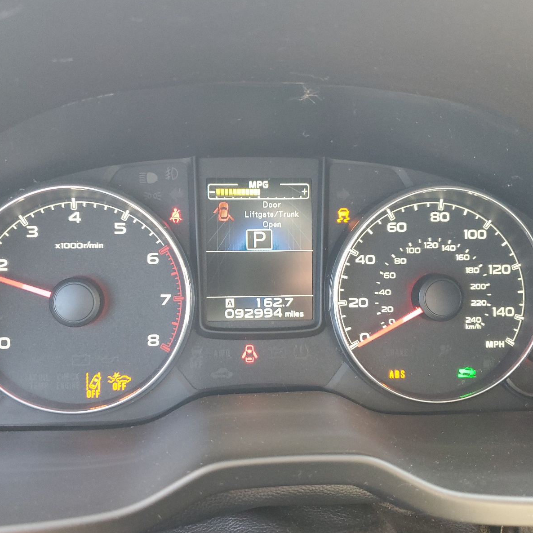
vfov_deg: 52.5
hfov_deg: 52.4
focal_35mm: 31
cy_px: 265
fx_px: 540
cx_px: 239
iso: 130
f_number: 1.5
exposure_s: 1/50
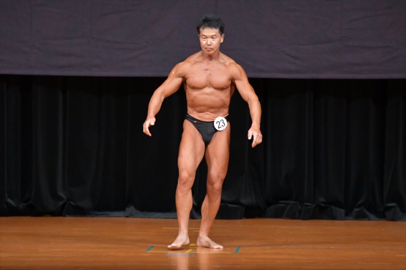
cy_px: 135
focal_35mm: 300
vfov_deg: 4.6
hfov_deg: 6.9
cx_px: 203
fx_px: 3382
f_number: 5.6
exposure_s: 1/400
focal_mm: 200
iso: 5000
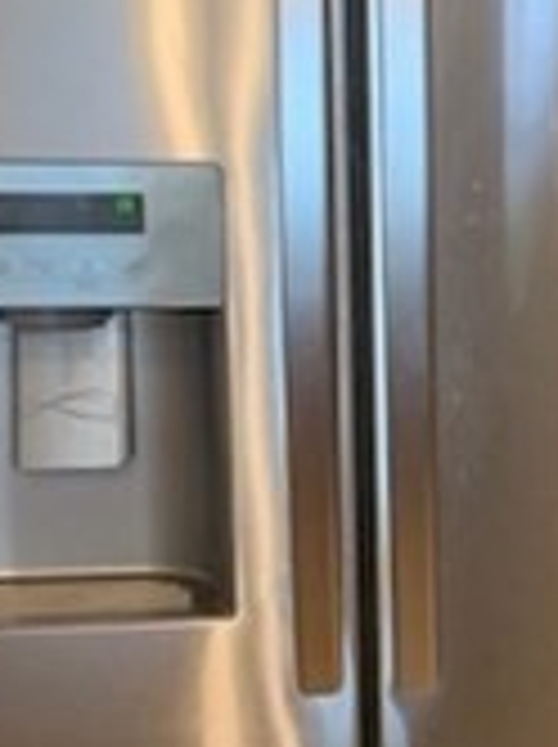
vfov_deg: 20.9
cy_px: 279
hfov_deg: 13.3
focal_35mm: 94
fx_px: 2026
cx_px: 1138
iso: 320
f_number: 1.8
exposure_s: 1/60
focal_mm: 4.25
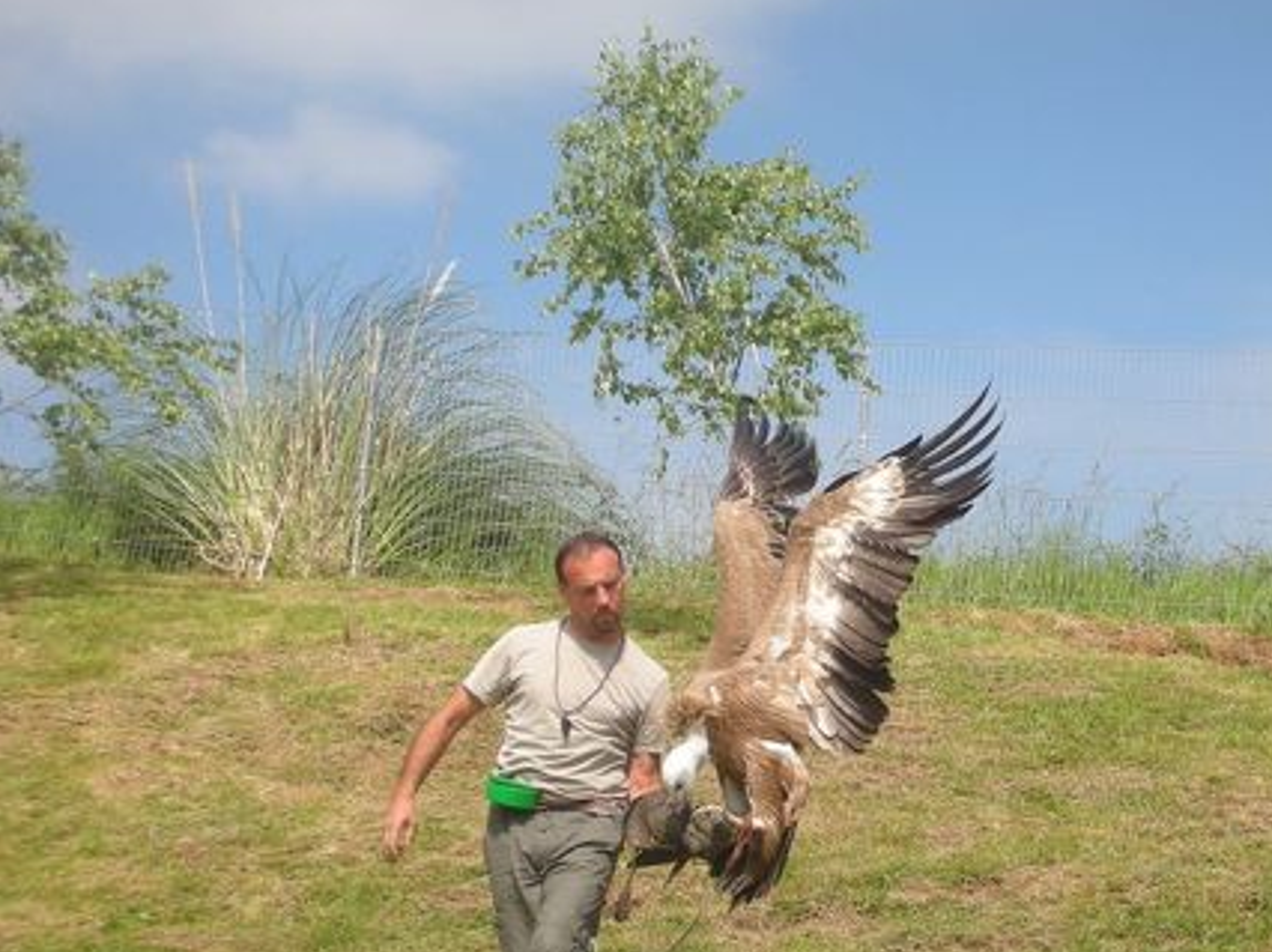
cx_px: 824
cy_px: 455
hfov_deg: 21.0
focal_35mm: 93
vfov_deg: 15.9
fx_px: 3415
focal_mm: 10.1
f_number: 3.7
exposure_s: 1/500
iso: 50
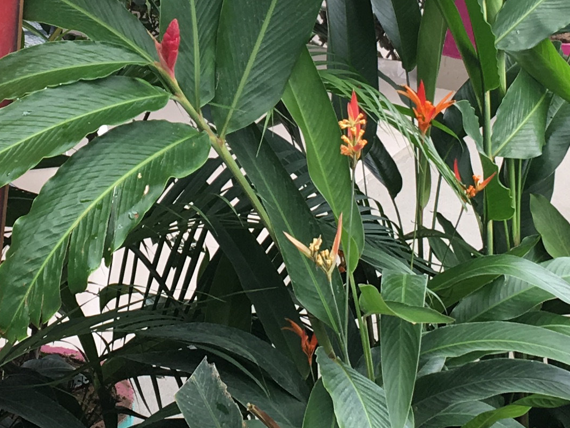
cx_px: 147
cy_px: 12
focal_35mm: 110
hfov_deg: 17.8
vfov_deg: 13.3
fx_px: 1811
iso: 25
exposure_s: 1/60
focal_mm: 4.15
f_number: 2.2
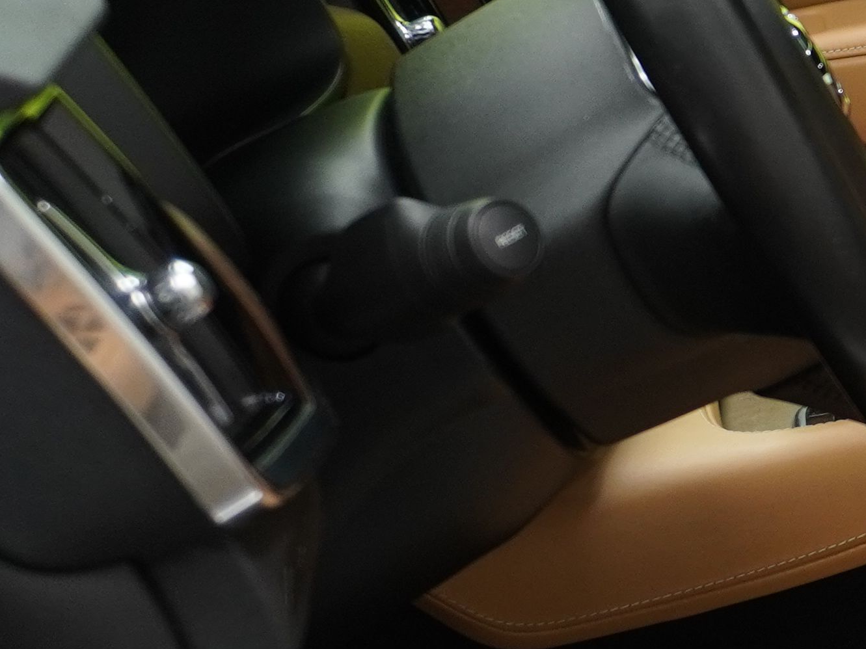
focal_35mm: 104
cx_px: 1629
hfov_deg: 15.7
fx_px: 2602
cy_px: 302
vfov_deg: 14.2
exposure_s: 1/30
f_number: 3.5
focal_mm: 16
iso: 500
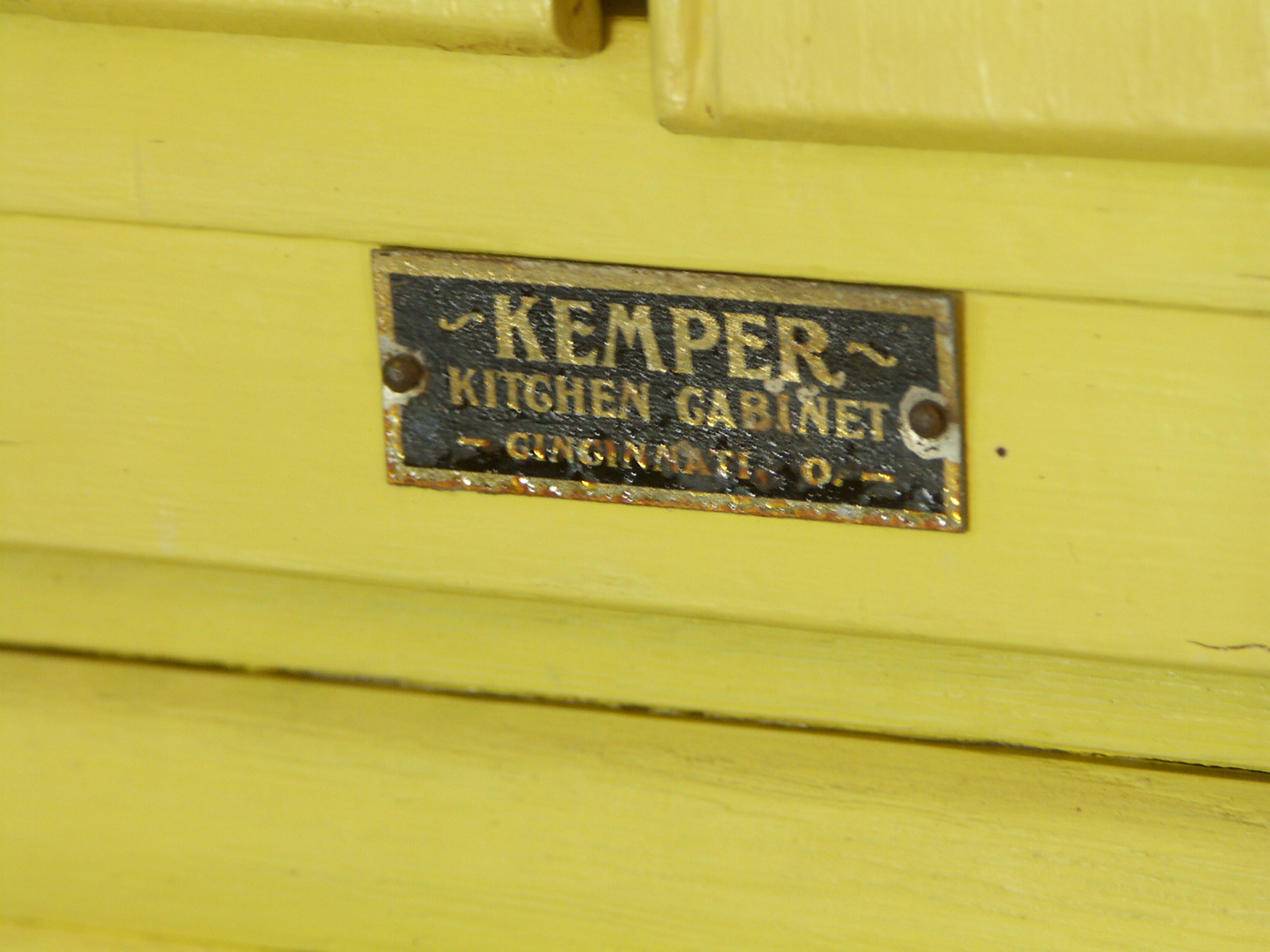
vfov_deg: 7.4
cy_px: 476
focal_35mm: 200
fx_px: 7338
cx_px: 635
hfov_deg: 9.9
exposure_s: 1/8
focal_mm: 50.8
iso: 100
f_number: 4.5
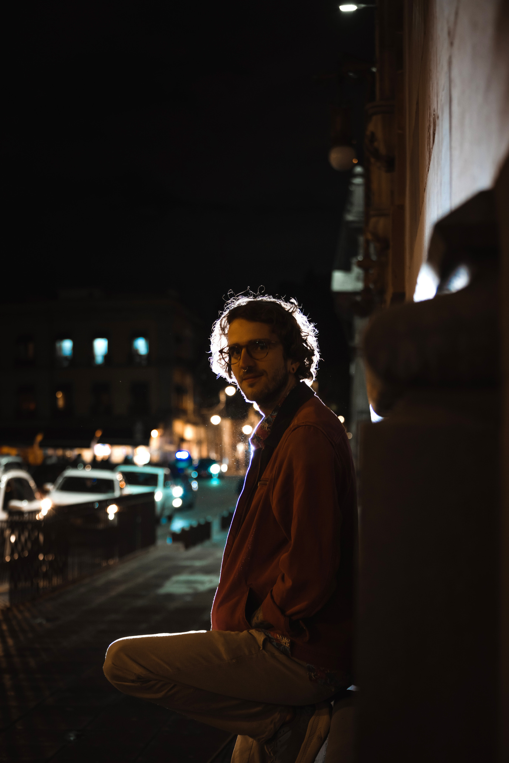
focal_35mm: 70
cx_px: 254
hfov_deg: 19.5
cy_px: 382
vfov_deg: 28.8
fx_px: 1484
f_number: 4.5
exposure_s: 1/30
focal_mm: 70
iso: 1000
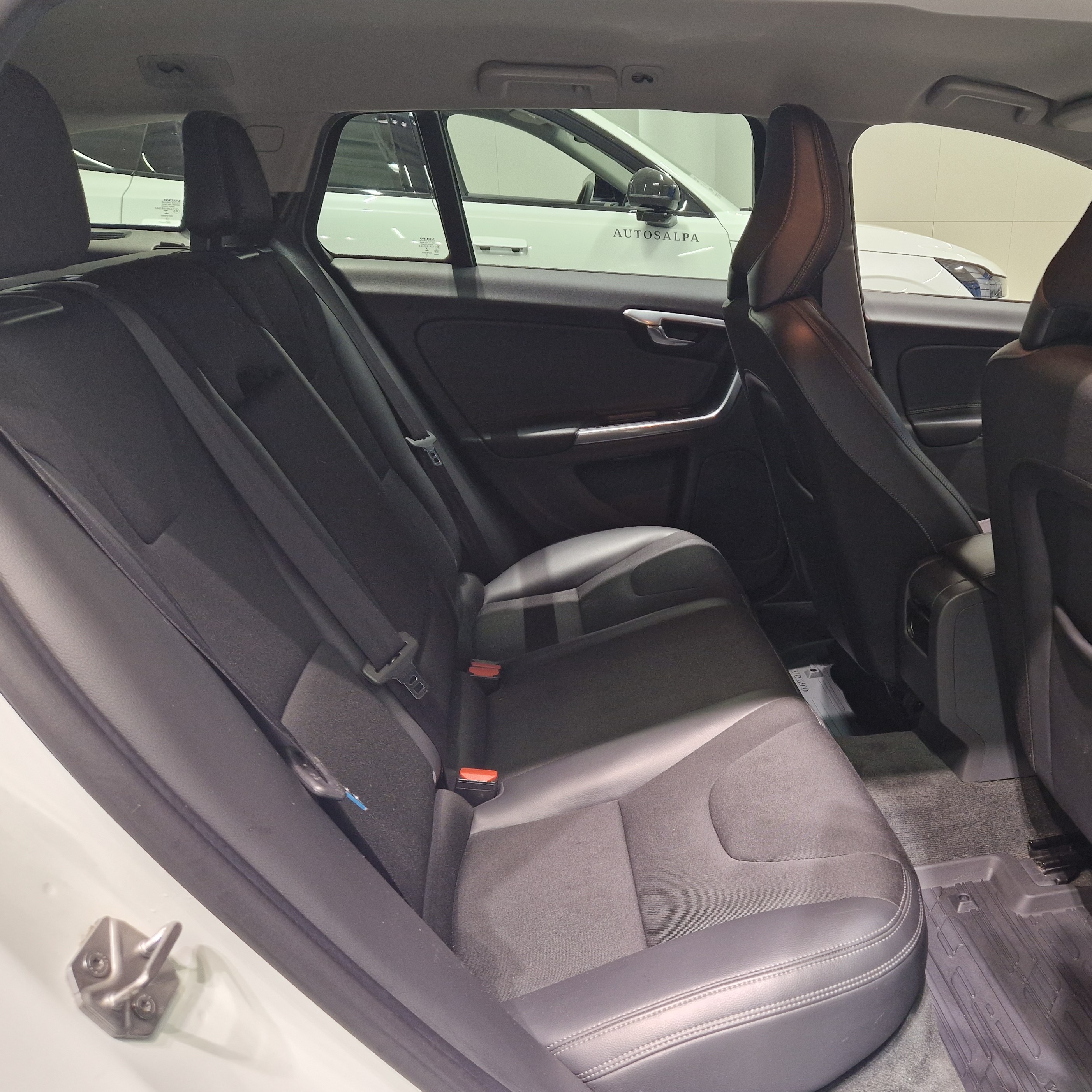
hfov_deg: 54.5
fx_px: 1035
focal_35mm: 29
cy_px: 583
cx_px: 729
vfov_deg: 55.6
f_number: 1.8
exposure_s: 1/100
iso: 200
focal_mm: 5.4
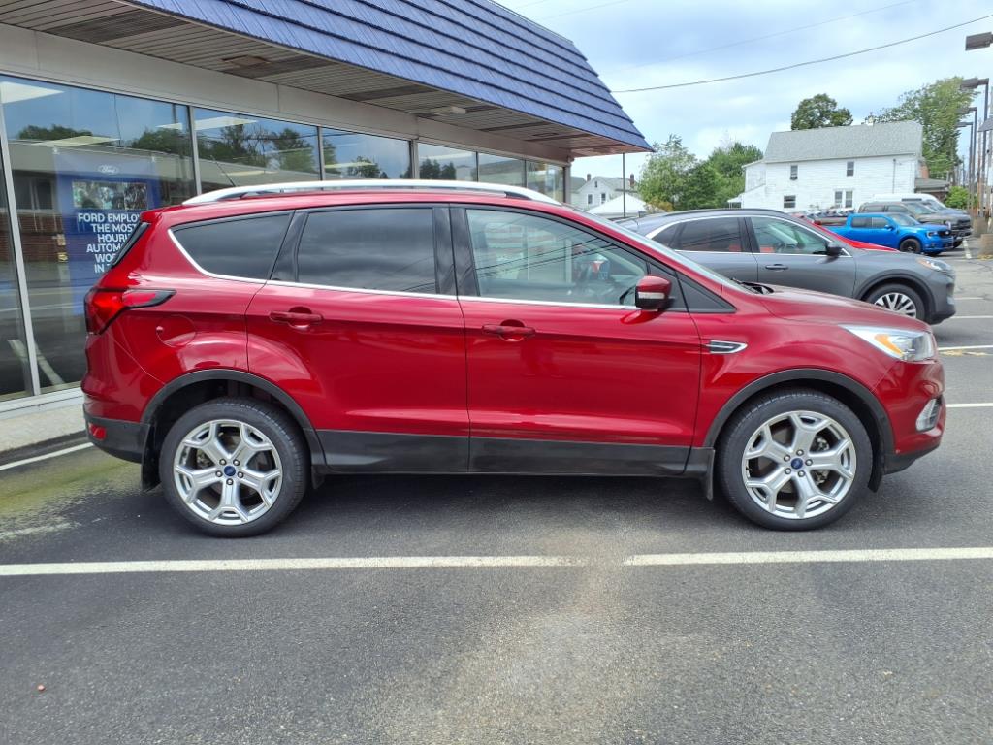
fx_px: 775
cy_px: 372
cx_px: 496
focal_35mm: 27
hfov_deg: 65.3
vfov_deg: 51.4
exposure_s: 1/1111
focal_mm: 3.58
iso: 40
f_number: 1.9
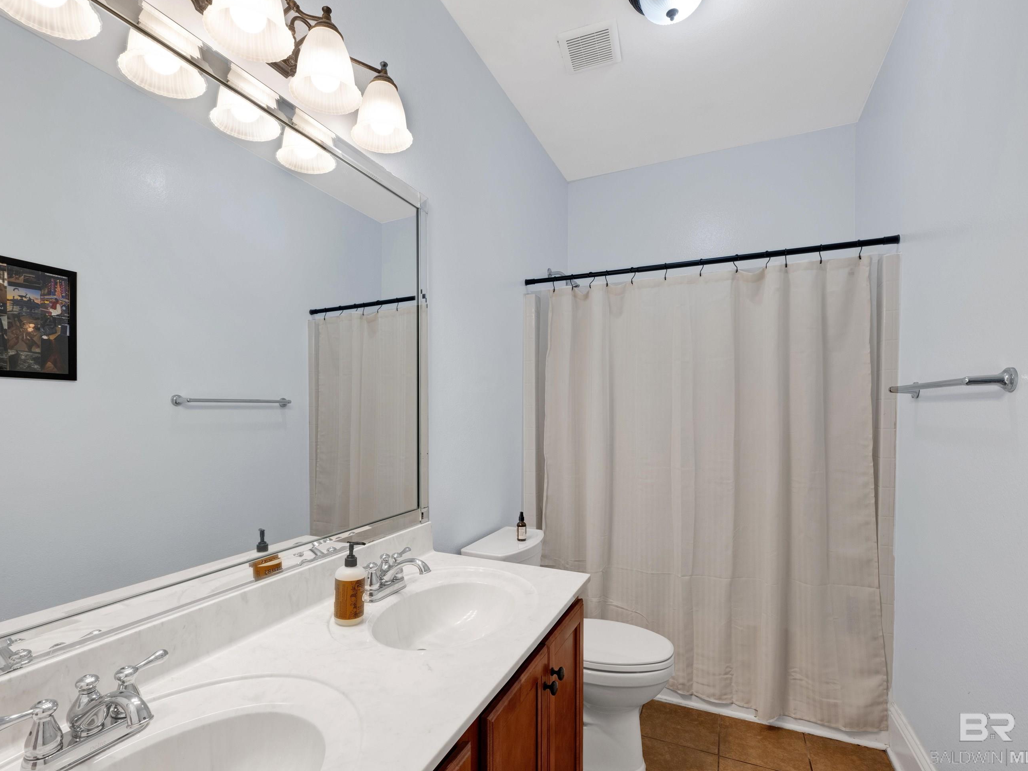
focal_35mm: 16
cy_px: 389
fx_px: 475
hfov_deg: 94.3
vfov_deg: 78.1
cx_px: 476
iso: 400
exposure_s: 1/10
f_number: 11
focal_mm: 14
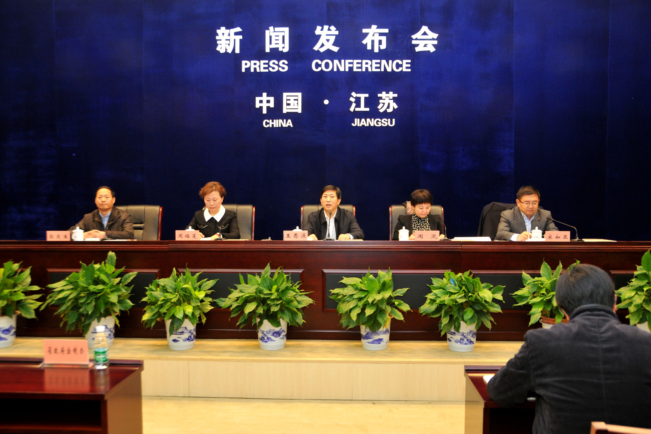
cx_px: 326
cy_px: 217
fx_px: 542
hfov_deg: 61.9
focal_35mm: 30
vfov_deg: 43.6
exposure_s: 1/60
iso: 640
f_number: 3.5
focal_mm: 20
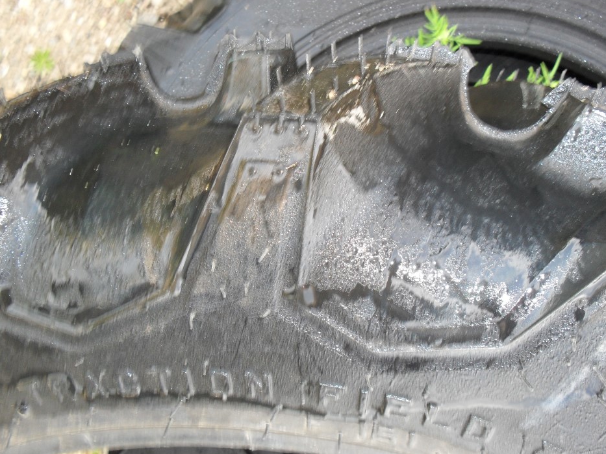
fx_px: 630
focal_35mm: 36
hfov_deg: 51.3
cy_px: 222
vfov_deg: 39.7
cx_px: 311
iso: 160
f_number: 3.2
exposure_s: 1/45
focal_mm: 6.3
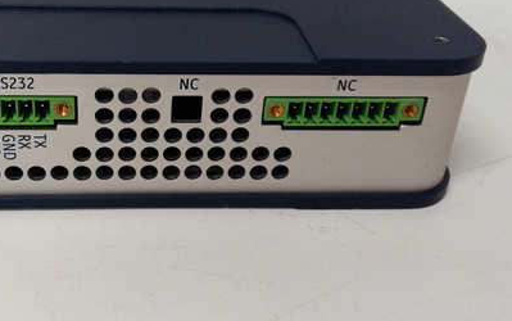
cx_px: 172
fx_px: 600
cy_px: 56
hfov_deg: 45.5
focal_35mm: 43
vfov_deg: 29.1
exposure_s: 1/33
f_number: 2
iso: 224
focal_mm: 3.79
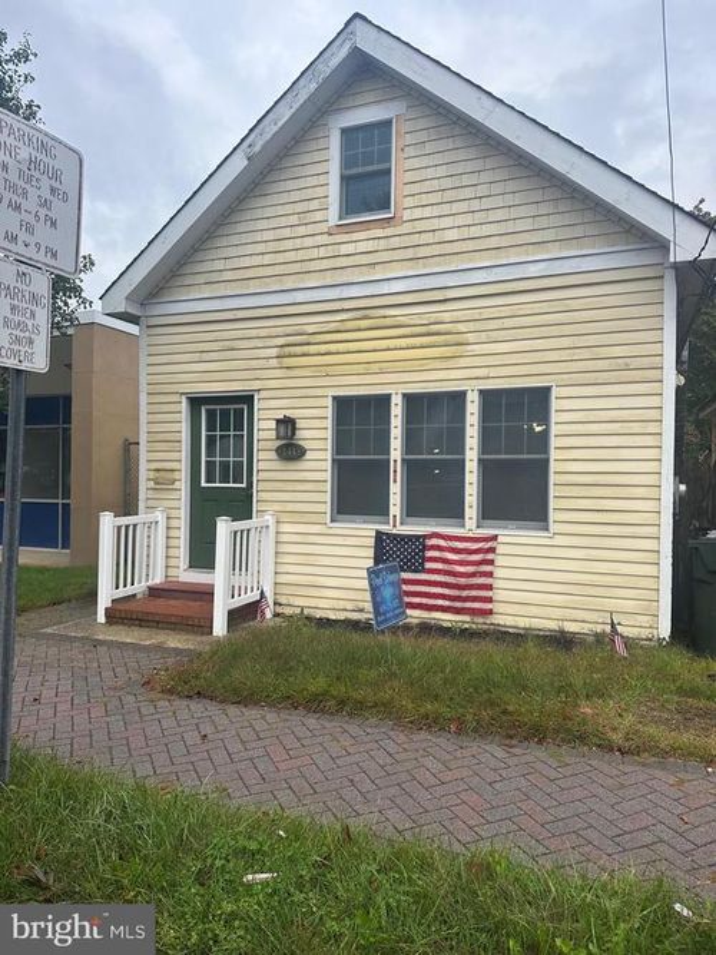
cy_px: 478
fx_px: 662
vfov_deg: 71.6
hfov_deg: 56.8
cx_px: 358
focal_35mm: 24
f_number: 1.78
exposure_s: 1/767
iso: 80
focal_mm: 6.86
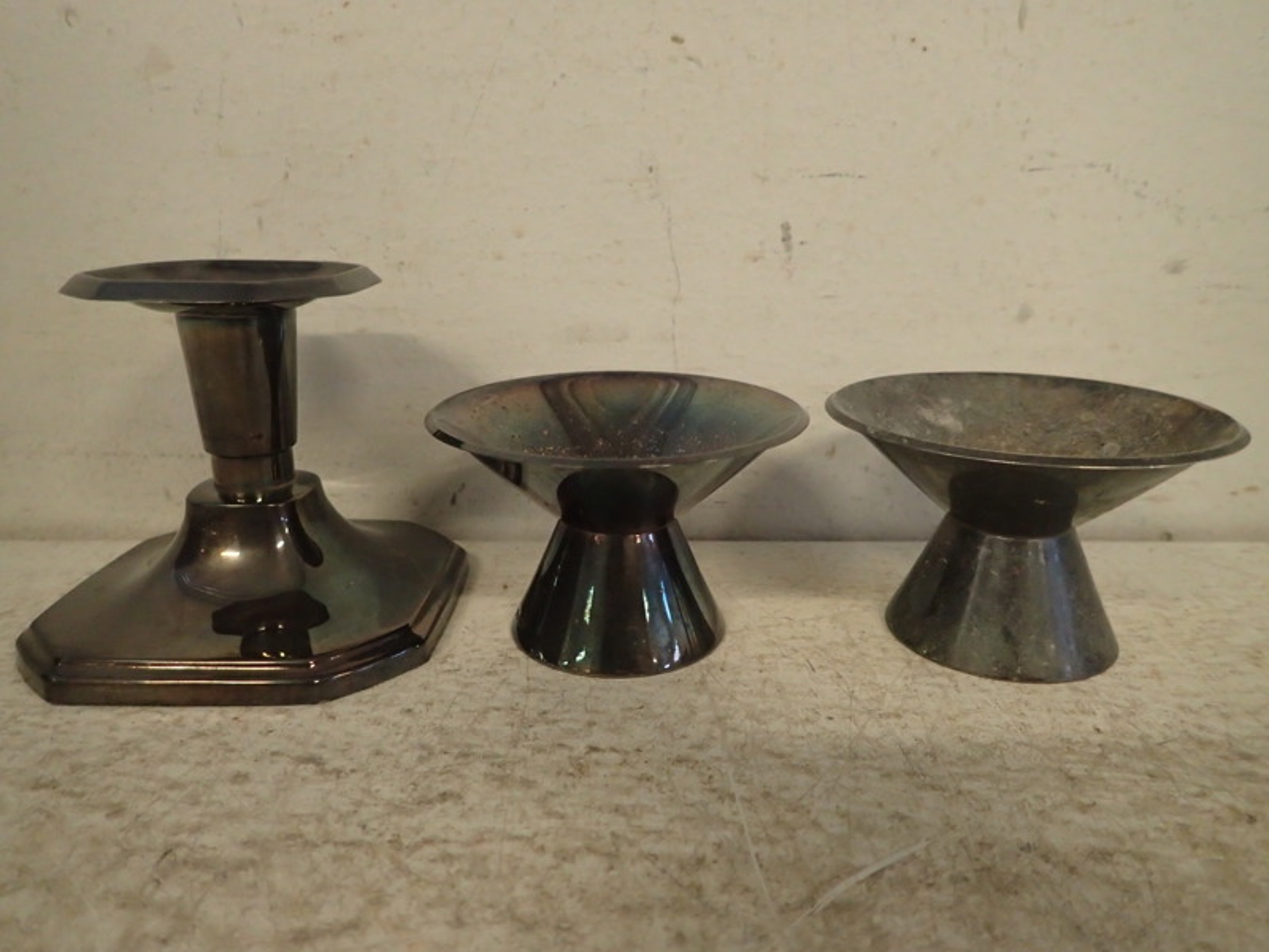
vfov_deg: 54.9
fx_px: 916
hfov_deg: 69.4
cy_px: 476
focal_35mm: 25
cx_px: 634
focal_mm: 4.5
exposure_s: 1/80
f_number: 2
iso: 640
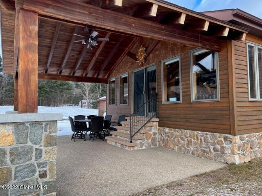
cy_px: 98
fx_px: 197
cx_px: 131
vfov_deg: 53.1
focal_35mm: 26
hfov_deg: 67.3
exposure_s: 1/591
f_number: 1.5
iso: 50
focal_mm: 5.7
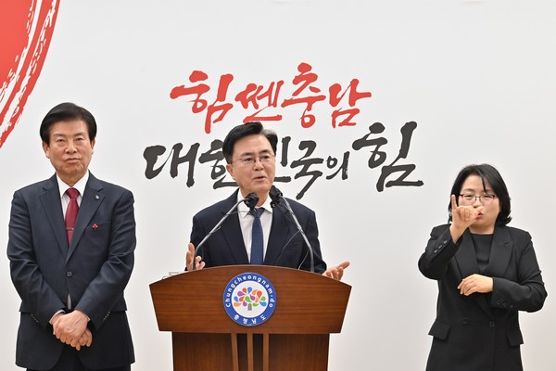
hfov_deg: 12.1
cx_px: 278
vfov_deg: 8.1
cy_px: 186
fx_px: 2625
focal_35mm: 170
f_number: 6.3
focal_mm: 170
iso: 1600
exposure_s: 1/320
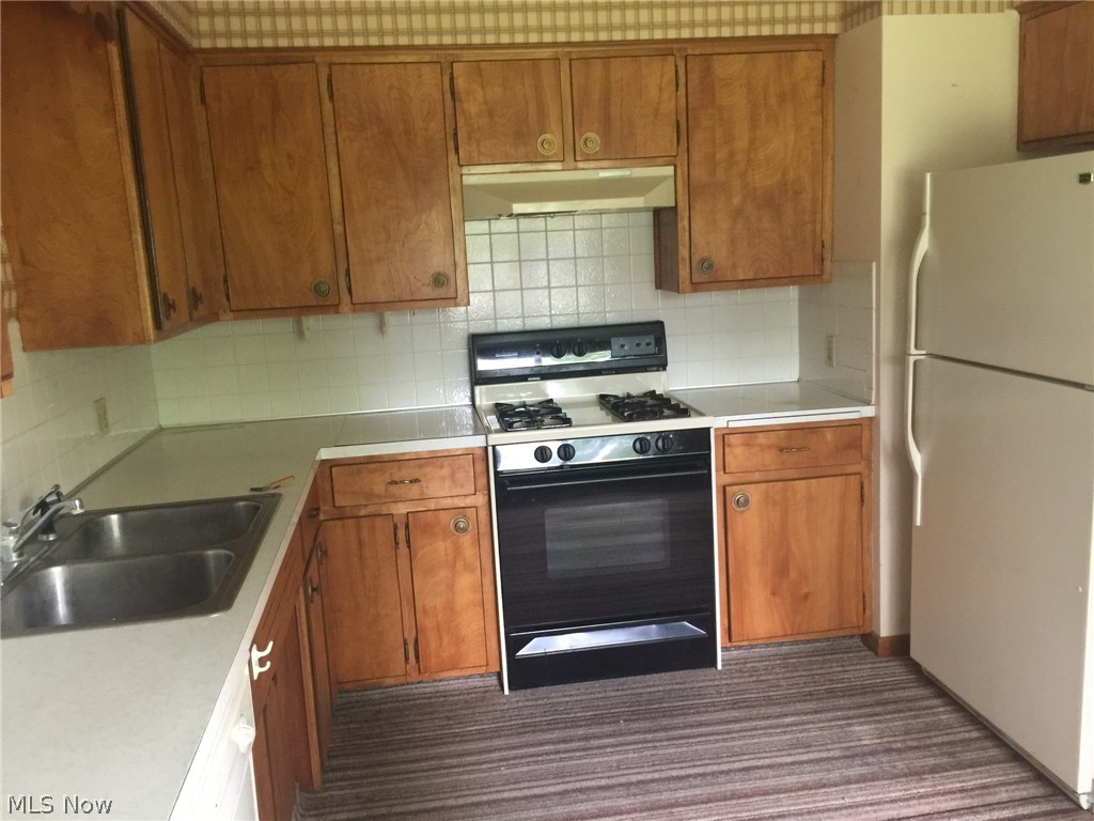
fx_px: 917
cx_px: 547
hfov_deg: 61.7
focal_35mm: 29
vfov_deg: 48.2
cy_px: 410
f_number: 2.2
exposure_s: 1/10
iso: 125
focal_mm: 4.15
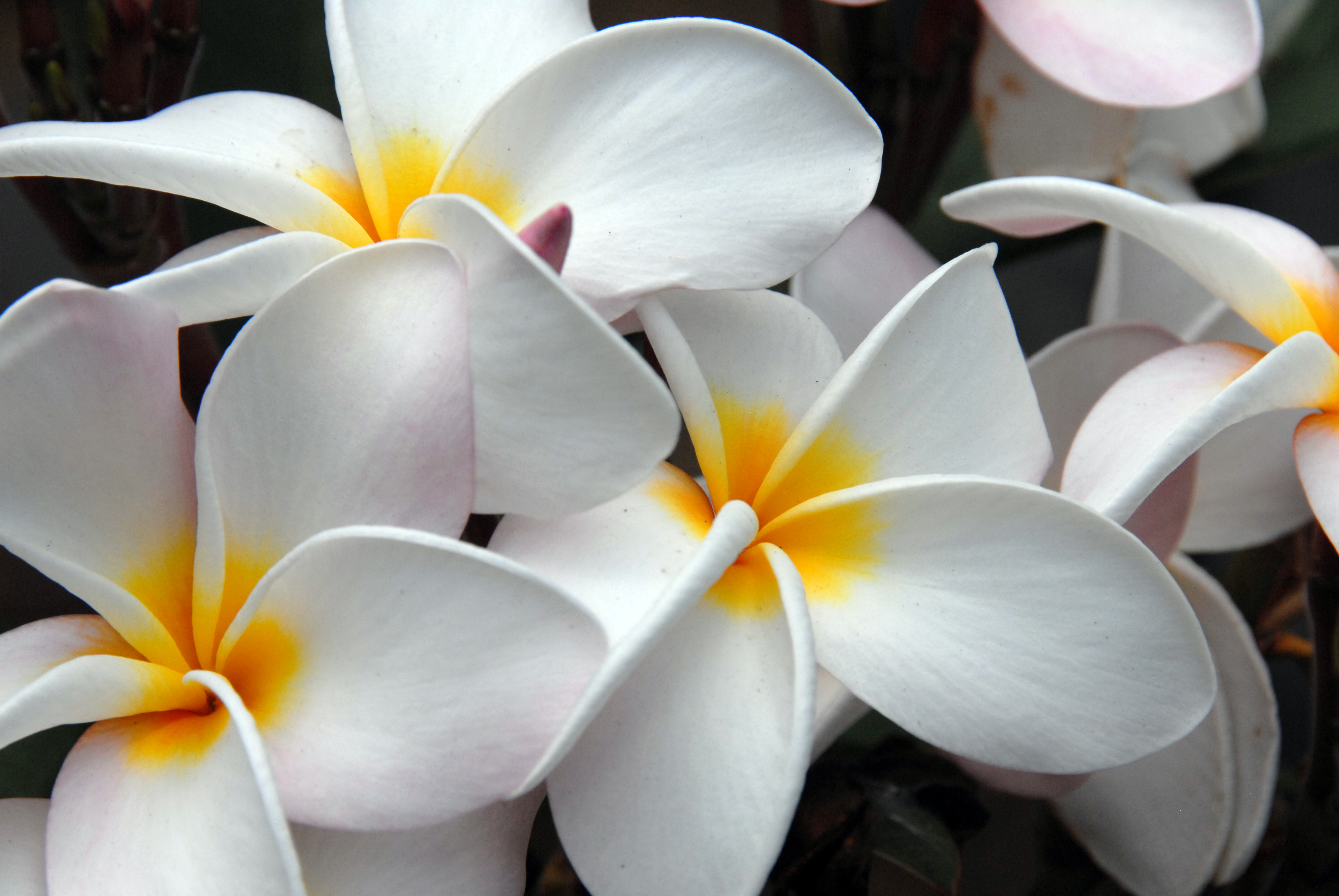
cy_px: 448
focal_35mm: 300
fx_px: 11172
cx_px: 670
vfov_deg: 4.6
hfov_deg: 6.9
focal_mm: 200
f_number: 14
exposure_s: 1/640
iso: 400
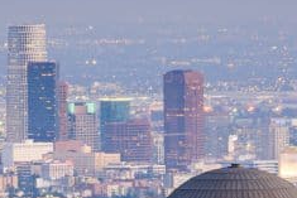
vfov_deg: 1.5
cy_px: 177
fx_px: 7363
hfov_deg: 2.3
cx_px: -197
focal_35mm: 892
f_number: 11
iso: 100
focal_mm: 175
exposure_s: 30
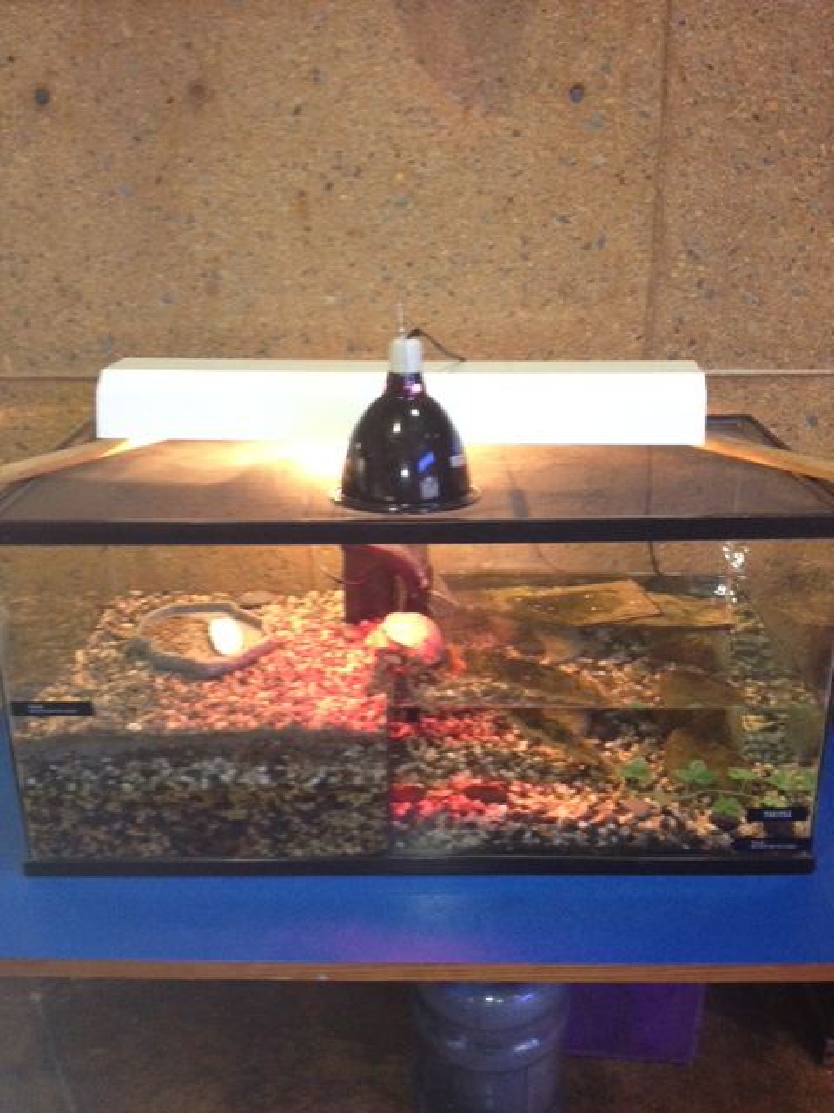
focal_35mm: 35
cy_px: 556
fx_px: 1124
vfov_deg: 52.6
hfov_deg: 40.7
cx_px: 417
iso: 250
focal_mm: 4.28
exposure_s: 1/20
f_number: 2.4
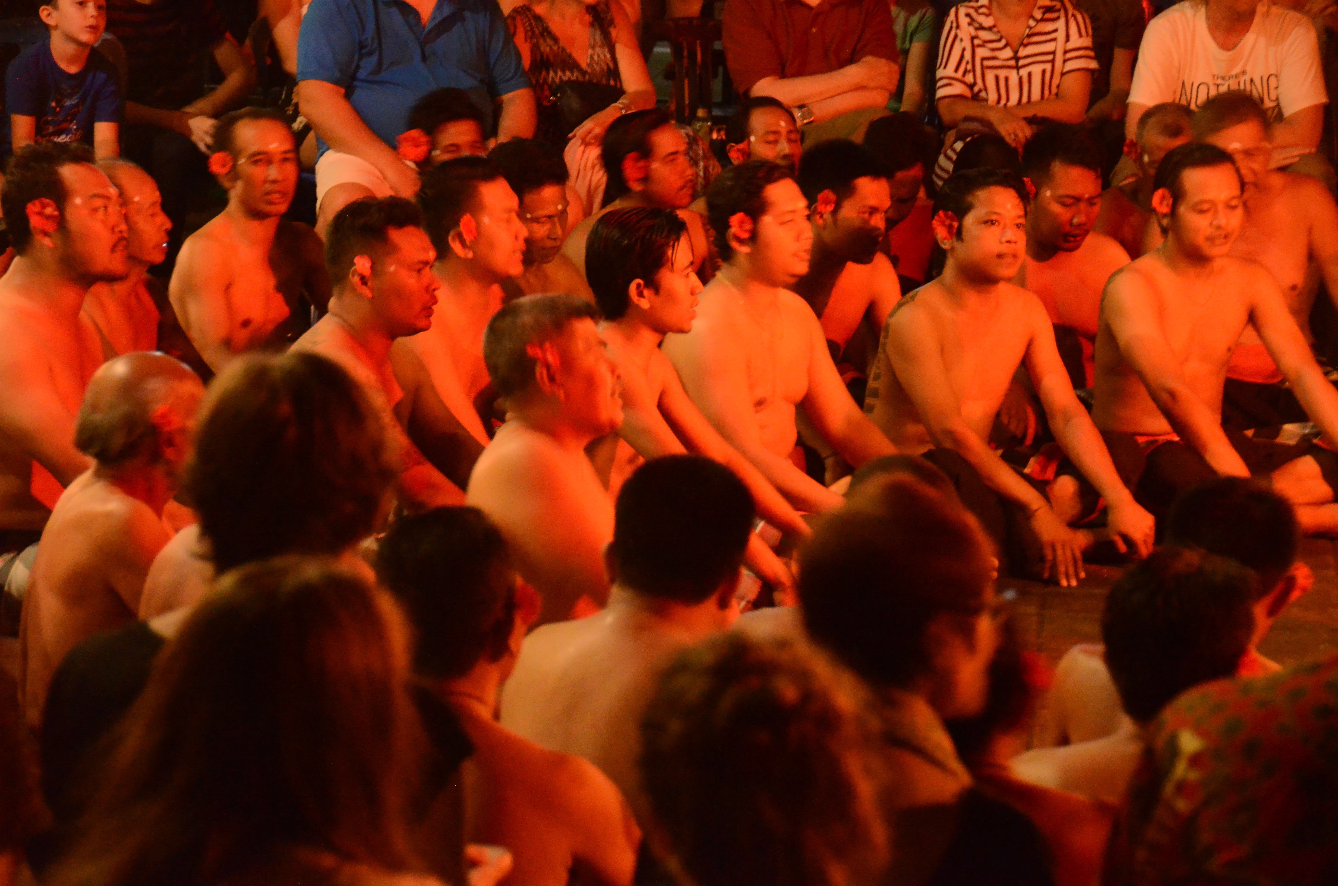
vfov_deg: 11.1
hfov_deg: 16.7
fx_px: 4562
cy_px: 443
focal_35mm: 123
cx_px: 669
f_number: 5
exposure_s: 1/8
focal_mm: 82
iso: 6400
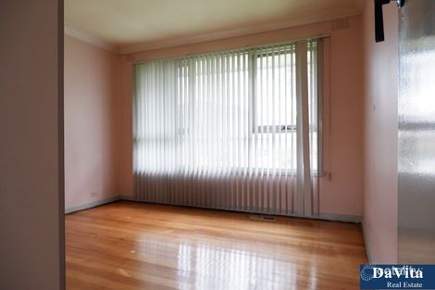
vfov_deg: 55.1
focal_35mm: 23
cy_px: 145
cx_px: 218
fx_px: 278
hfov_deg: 76.1
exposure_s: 1/140
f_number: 3.5
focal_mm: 15
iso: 4000
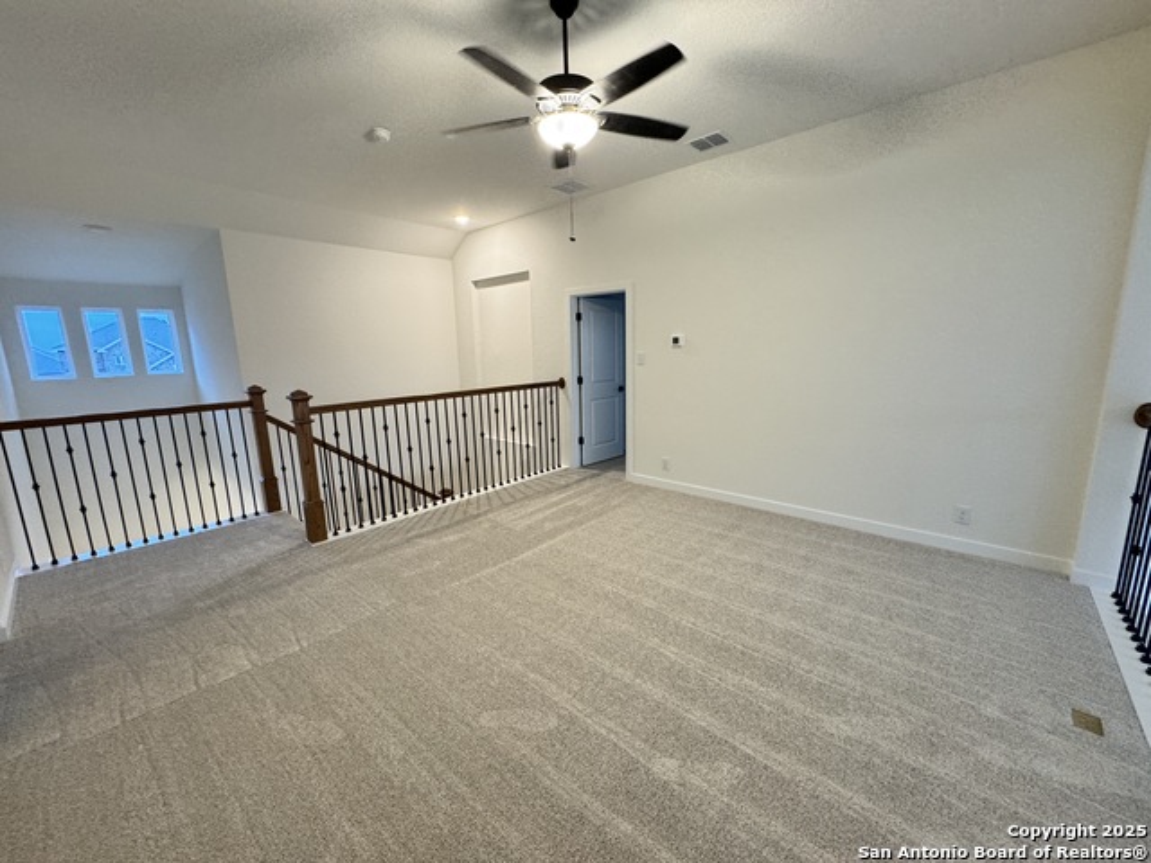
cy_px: 432
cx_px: 576
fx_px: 466
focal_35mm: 14
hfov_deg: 102.1
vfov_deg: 85.7
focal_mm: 2.22
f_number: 2.2
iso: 500
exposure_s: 1/60
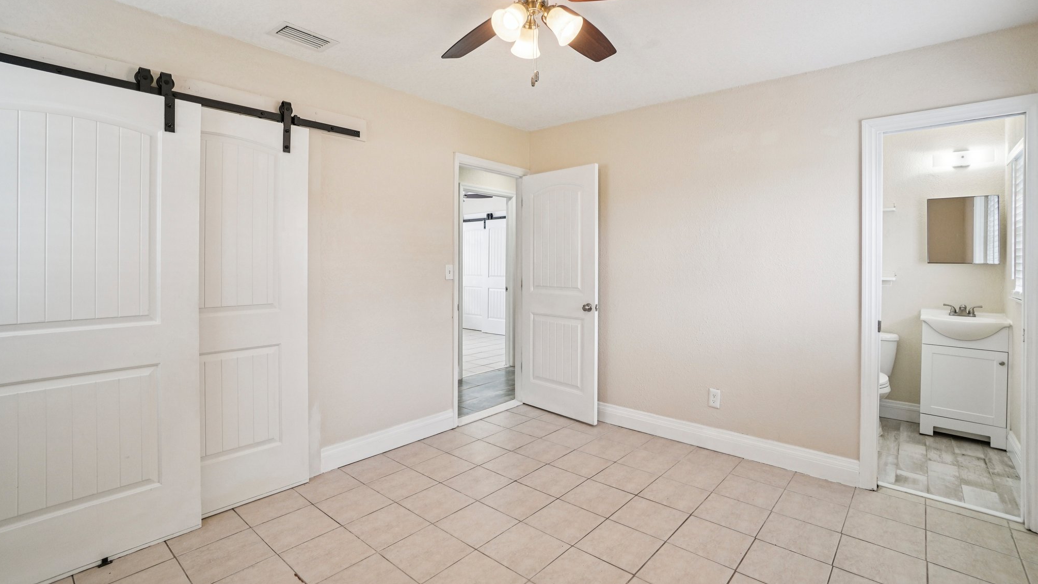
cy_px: 267
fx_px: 440
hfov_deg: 99.4
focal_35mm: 16
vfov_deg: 67.0
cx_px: 517
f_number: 6.7
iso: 200
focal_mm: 10
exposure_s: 1/30
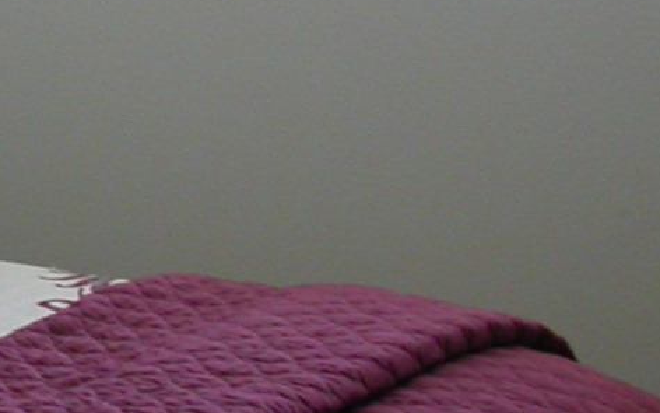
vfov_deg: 6.8
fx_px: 3490
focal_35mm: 194
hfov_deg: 10.1
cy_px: 52
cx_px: -628
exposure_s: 1/26.4
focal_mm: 7.85
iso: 100
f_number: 2.6
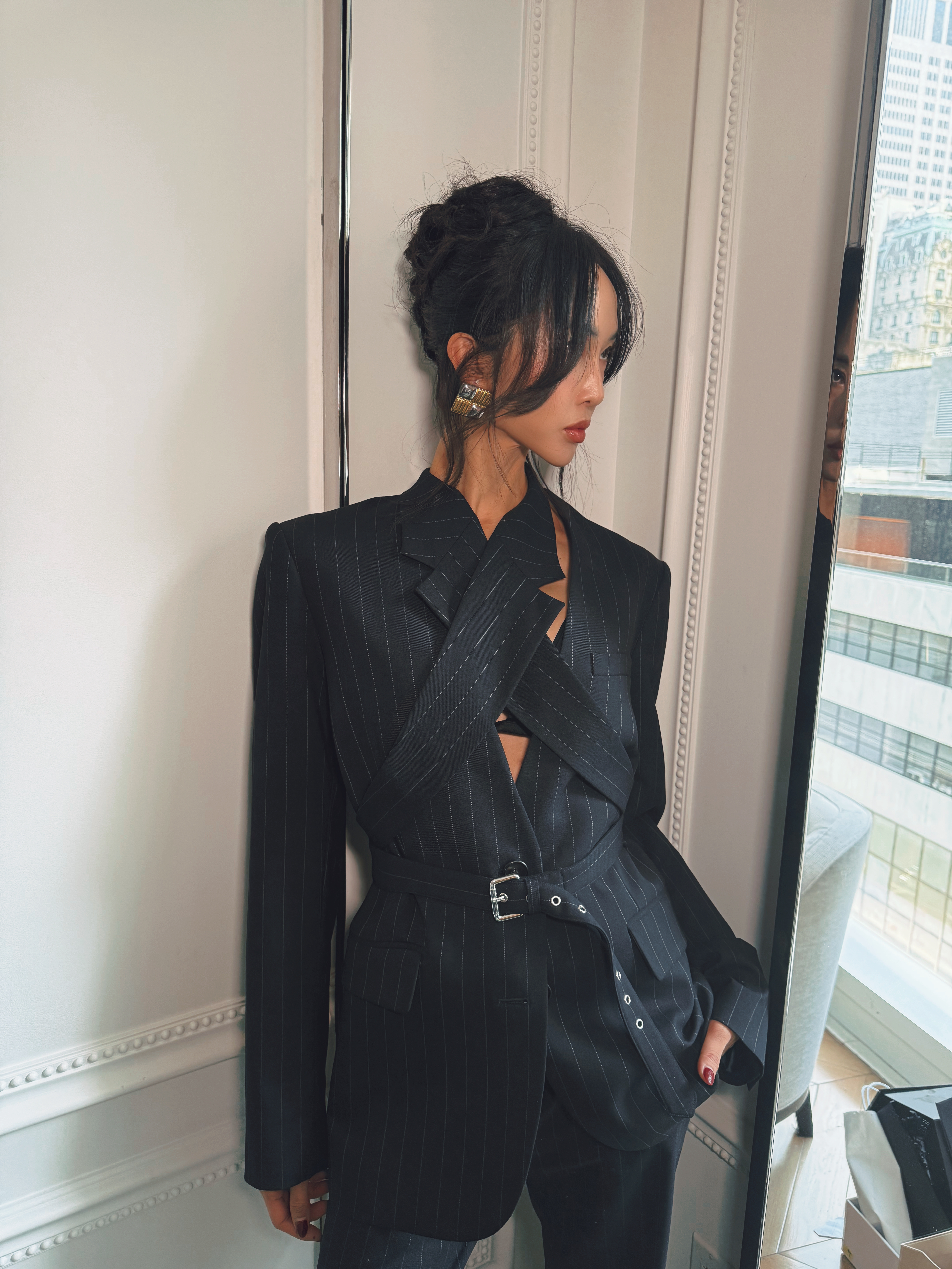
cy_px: 634
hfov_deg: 56.8
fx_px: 880
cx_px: 476
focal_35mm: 24
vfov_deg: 71.6
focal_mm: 6.76
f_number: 1.78
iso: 200
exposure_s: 1/91
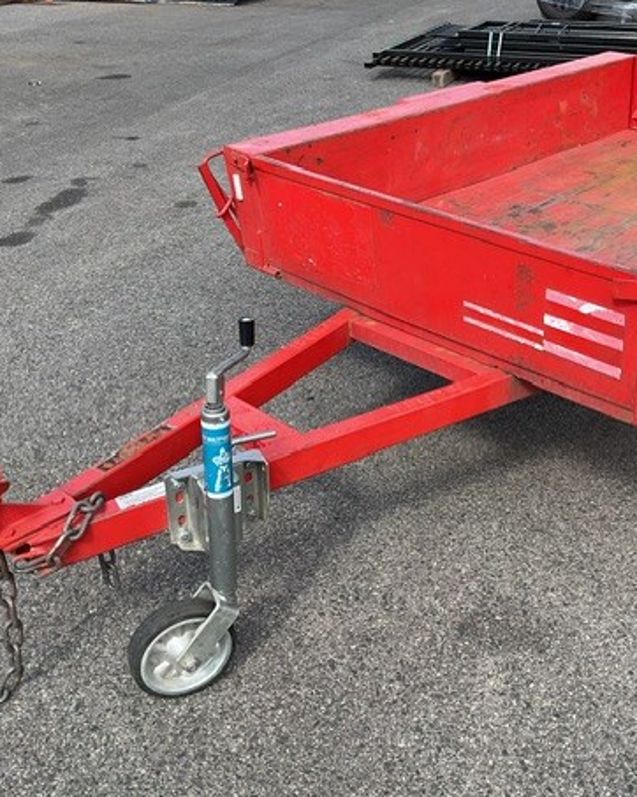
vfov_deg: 45.8
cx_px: 482
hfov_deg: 36.4
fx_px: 943
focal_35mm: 40
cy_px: 384
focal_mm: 3
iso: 16
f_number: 1.8
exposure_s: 1/674
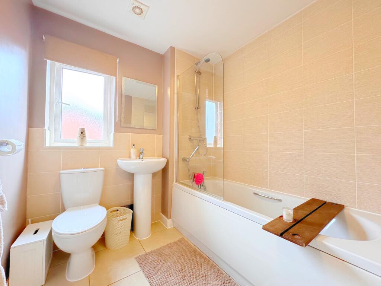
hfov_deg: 102.1
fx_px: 154
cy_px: 143
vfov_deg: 85.7
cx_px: 190
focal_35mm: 14
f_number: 2.2
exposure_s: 1/50
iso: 200
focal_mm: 2.22
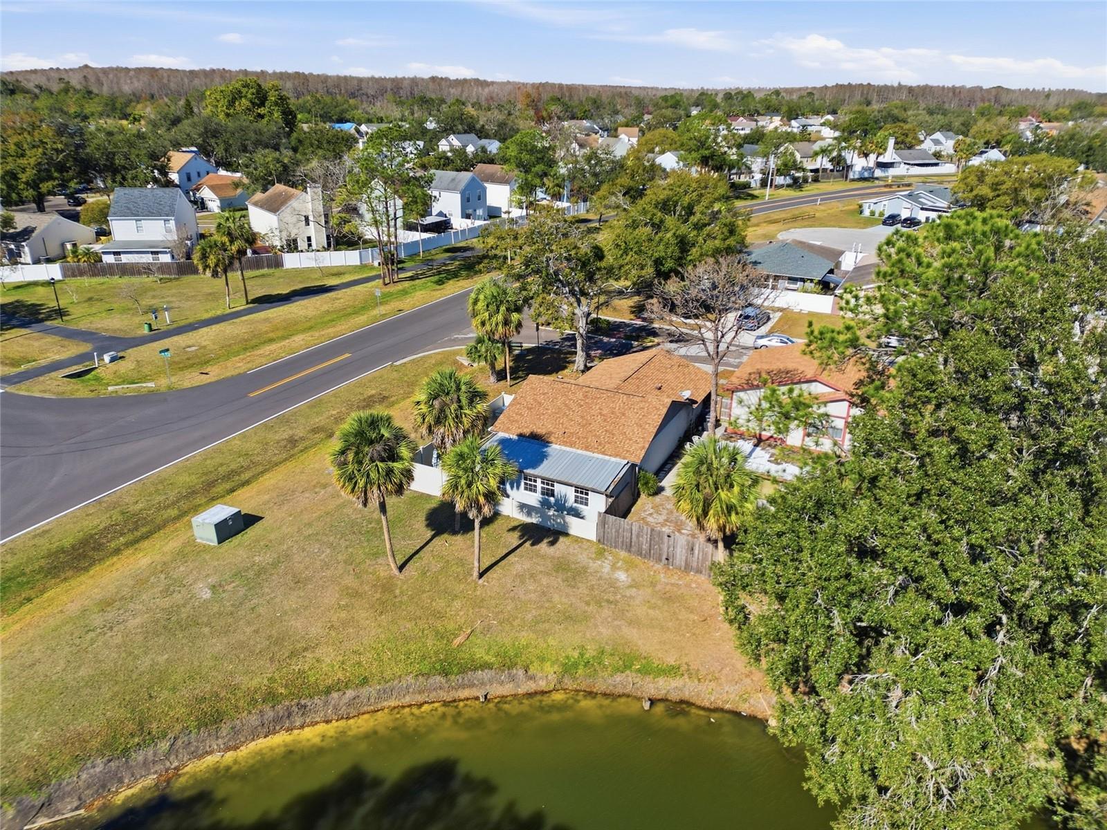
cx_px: 554
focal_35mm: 24
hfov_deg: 71.6
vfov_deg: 56.8
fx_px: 768
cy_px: 415
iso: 100
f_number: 1.7
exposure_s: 1/500
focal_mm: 6.7
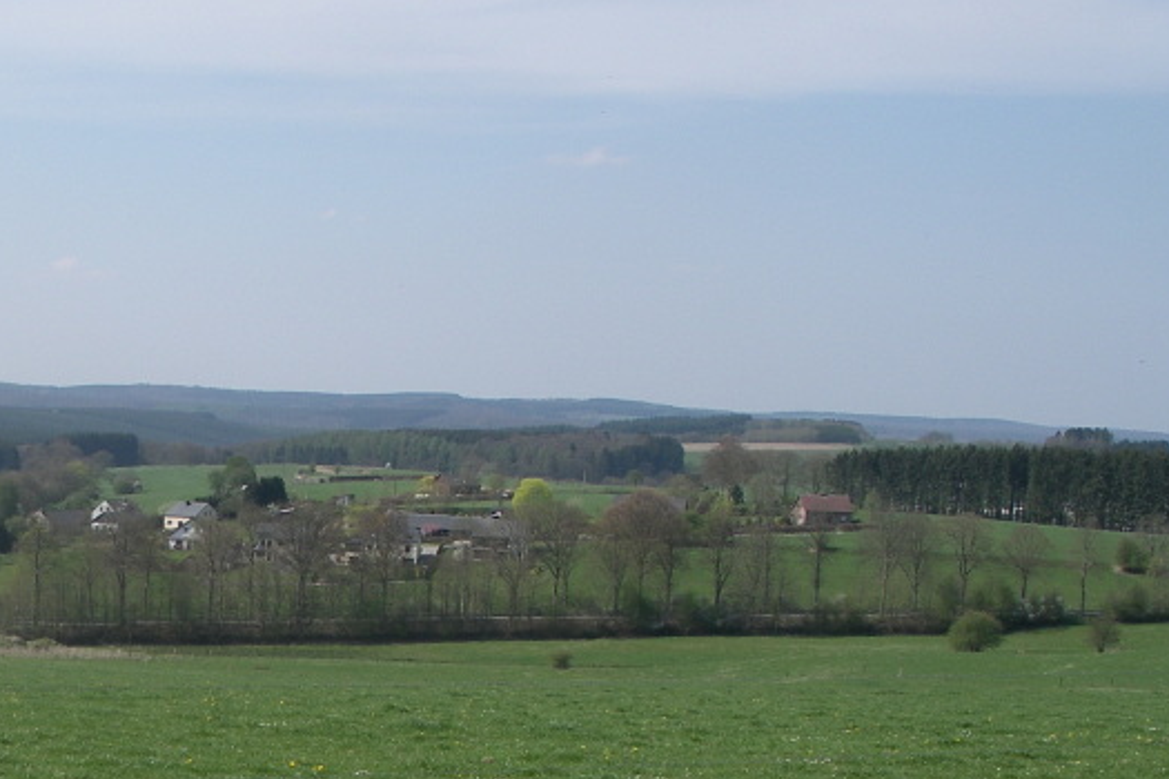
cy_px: 763
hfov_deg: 25.8
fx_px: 2435
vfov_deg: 17.8
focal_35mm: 75
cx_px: 47
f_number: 5.6
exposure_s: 1/320
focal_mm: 7.8
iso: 80
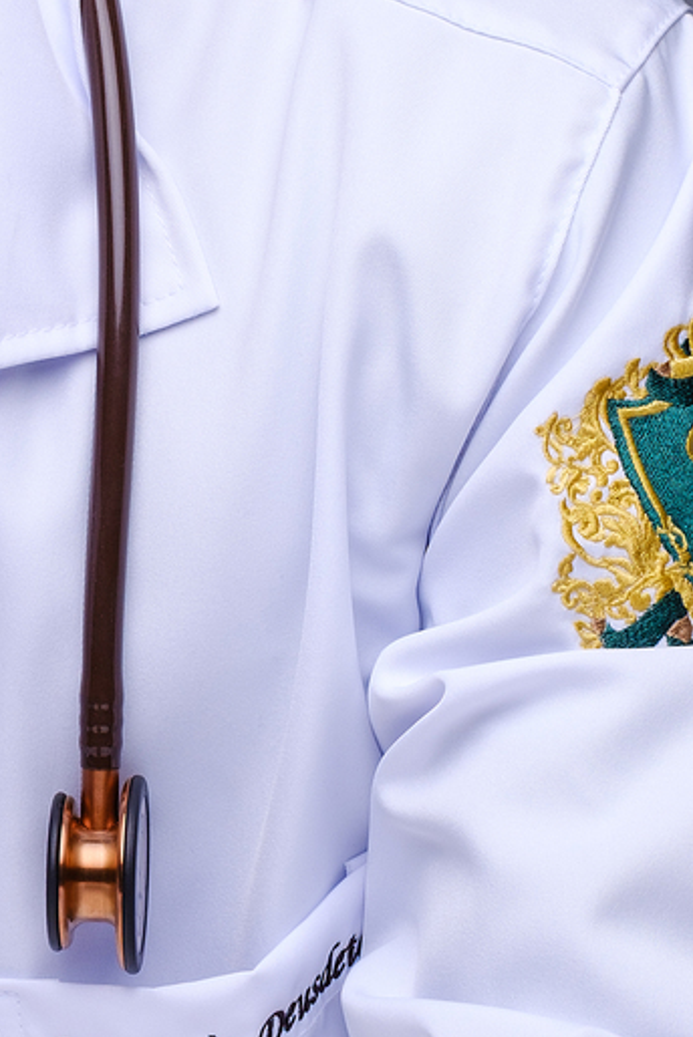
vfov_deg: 7.9
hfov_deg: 5.2
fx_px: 7555
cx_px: -137
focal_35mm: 262
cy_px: 413
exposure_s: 1/60
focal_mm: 50
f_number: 8
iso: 125
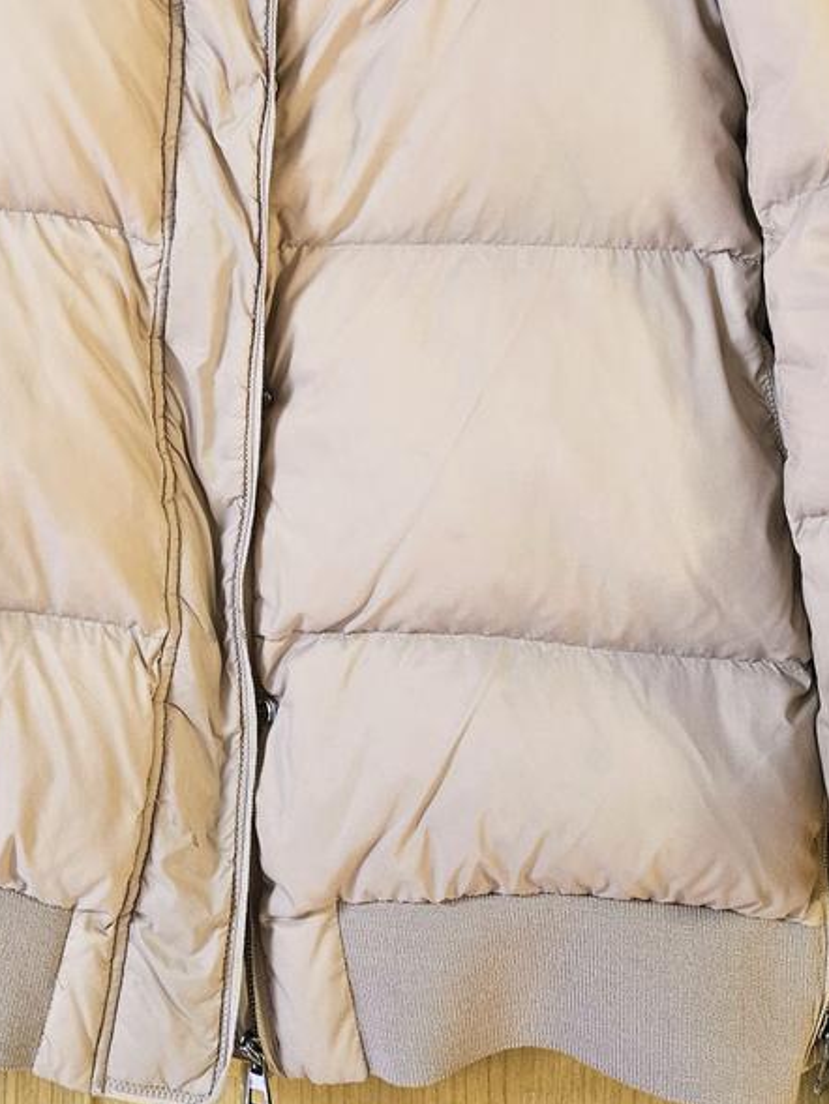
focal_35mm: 50
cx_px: 189
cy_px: 88
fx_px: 1596
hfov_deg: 28.6
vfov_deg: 35.7
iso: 640
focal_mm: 5.4
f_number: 1.8
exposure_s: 1/60.2
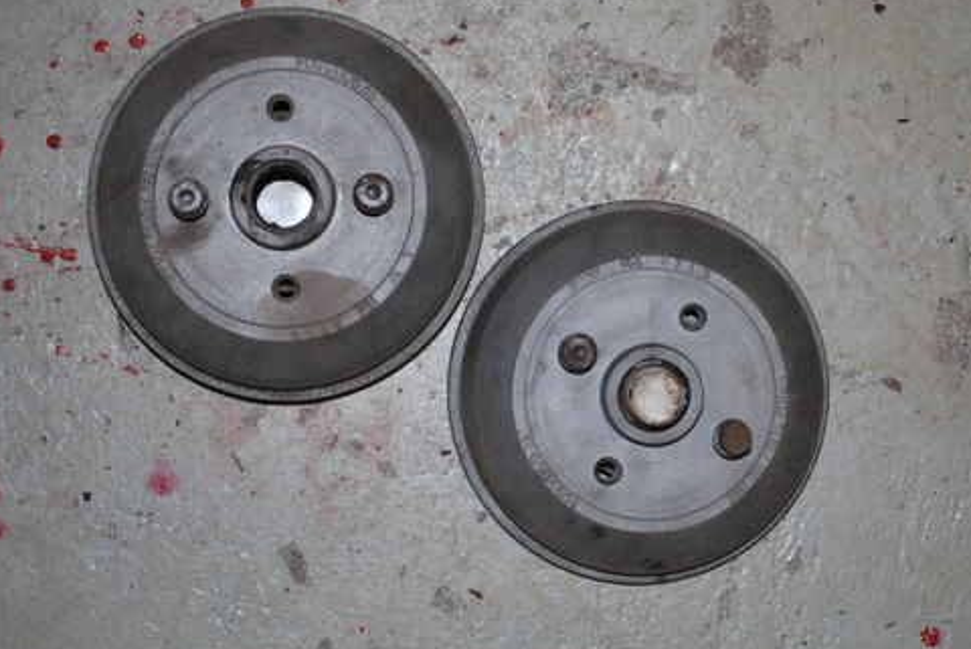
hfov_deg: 24.1
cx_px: 564
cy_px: 293
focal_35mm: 84
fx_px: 2268
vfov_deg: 16.3
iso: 200
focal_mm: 42
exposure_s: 1/60
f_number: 5.3
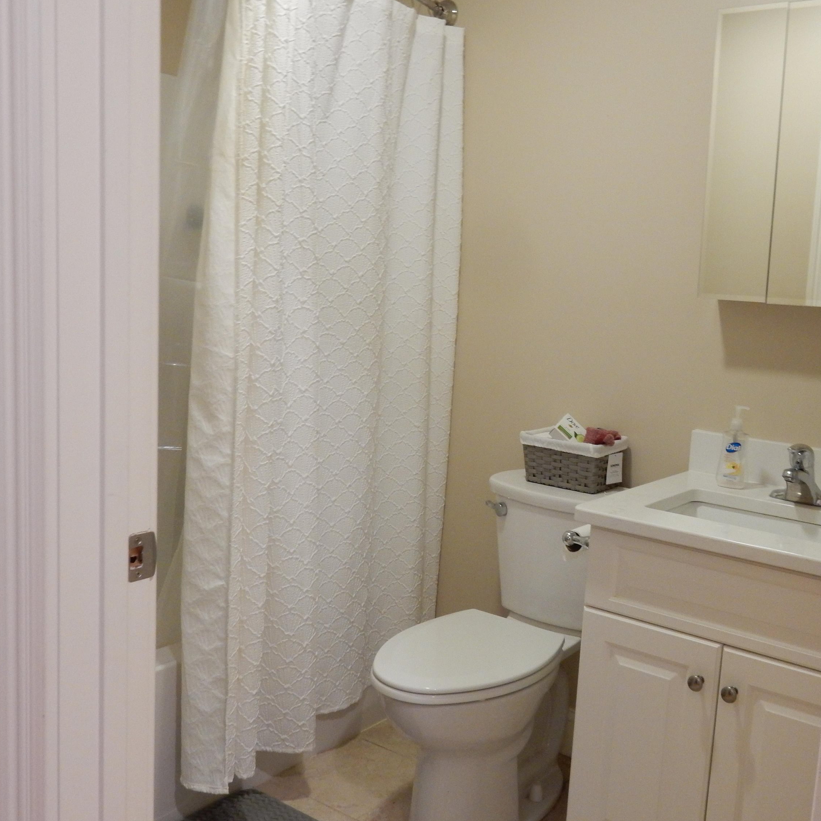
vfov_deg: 46.0
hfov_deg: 45.5
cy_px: 404
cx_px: 537
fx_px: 966
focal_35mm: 36
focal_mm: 5.4
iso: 400
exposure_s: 1/15
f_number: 4
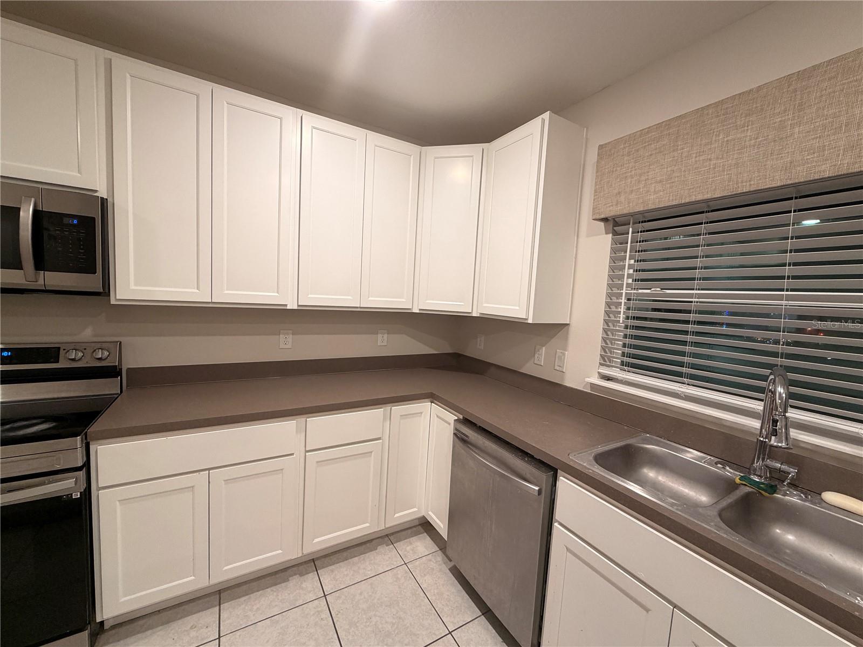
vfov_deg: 85.7
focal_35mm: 14
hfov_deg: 102.1
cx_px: 432
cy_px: 324
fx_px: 349
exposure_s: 1/60
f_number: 2.2
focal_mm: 2.22
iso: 200
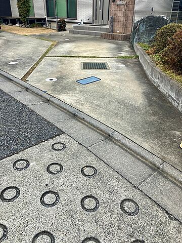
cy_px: 122
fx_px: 196
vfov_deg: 63.4
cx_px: 91
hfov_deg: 49.7
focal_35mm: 28
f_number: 1.8
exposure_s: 1/665
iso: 32
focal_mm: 3.99
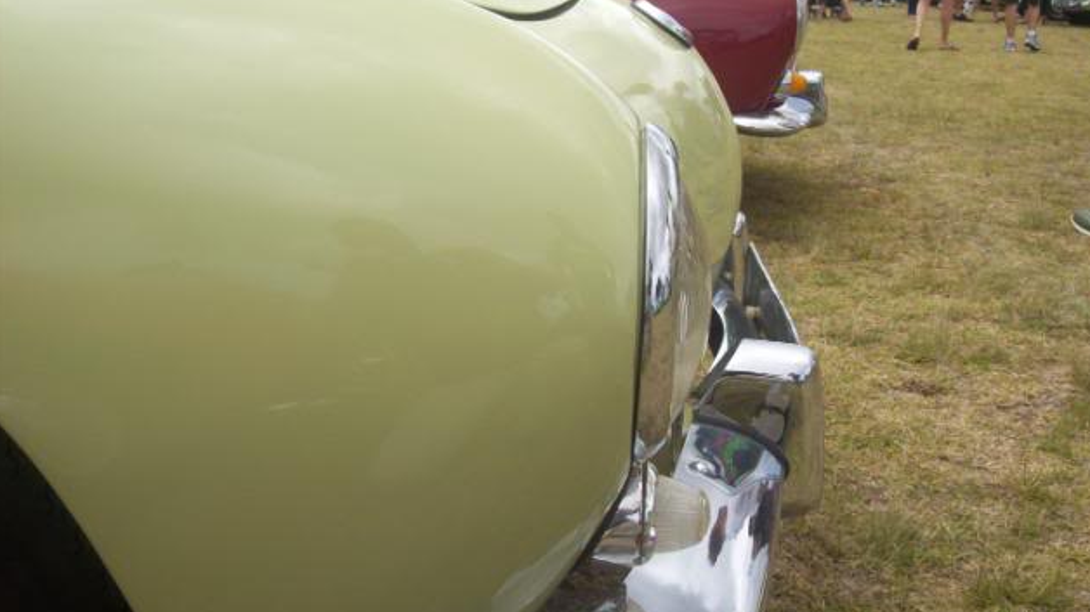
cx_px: 547
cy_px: 236
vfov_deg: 29.6
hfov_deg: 50.5
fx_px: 1156
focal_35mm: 40
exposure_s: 1/305
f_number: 4.8
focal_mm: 6
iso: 80
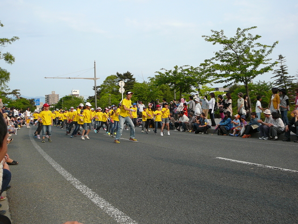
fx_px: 370
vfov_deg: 33.6
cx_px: 149
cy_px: 112
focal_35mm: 43
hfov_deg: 43.9
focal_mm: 6.4
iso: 100
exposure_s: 1/640
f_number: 3.2
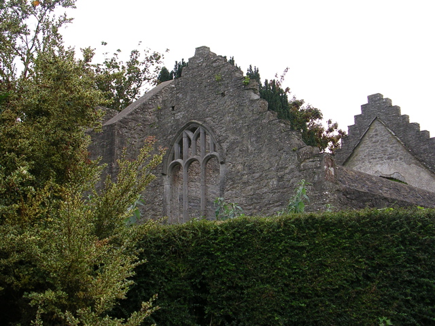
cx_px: 218
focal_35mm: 49
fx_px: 616
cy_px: 163
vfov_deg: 29.7
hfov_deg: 38.9
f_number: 3.1
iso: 50
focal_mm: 7.5
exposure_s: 1/160
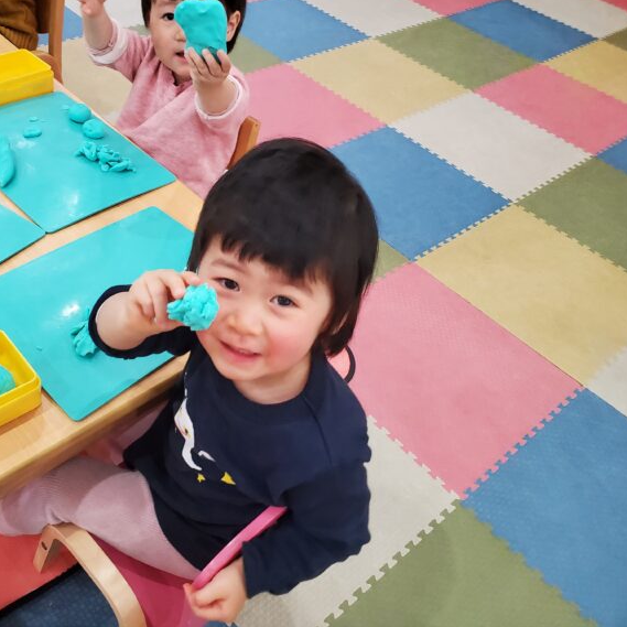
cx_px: 209
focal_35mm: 31
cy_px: 311
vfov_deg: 52.5
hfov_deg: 51.6
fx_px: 635
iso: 500
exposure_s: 1/60
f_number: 2.4
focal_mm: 4.3
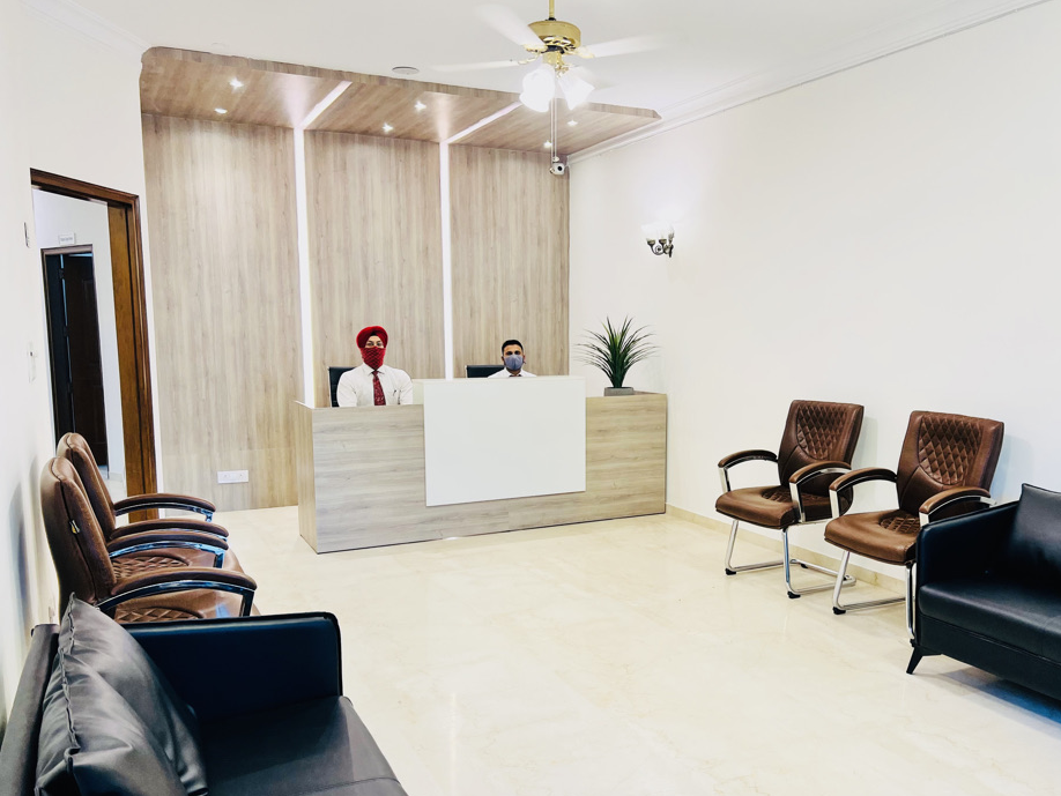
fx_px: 889
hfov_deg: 61.6
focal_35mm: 29
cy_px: 441
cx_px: 564
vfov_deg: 48.2
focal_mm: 5.7
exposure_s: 1/100
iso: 80
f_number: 1.5
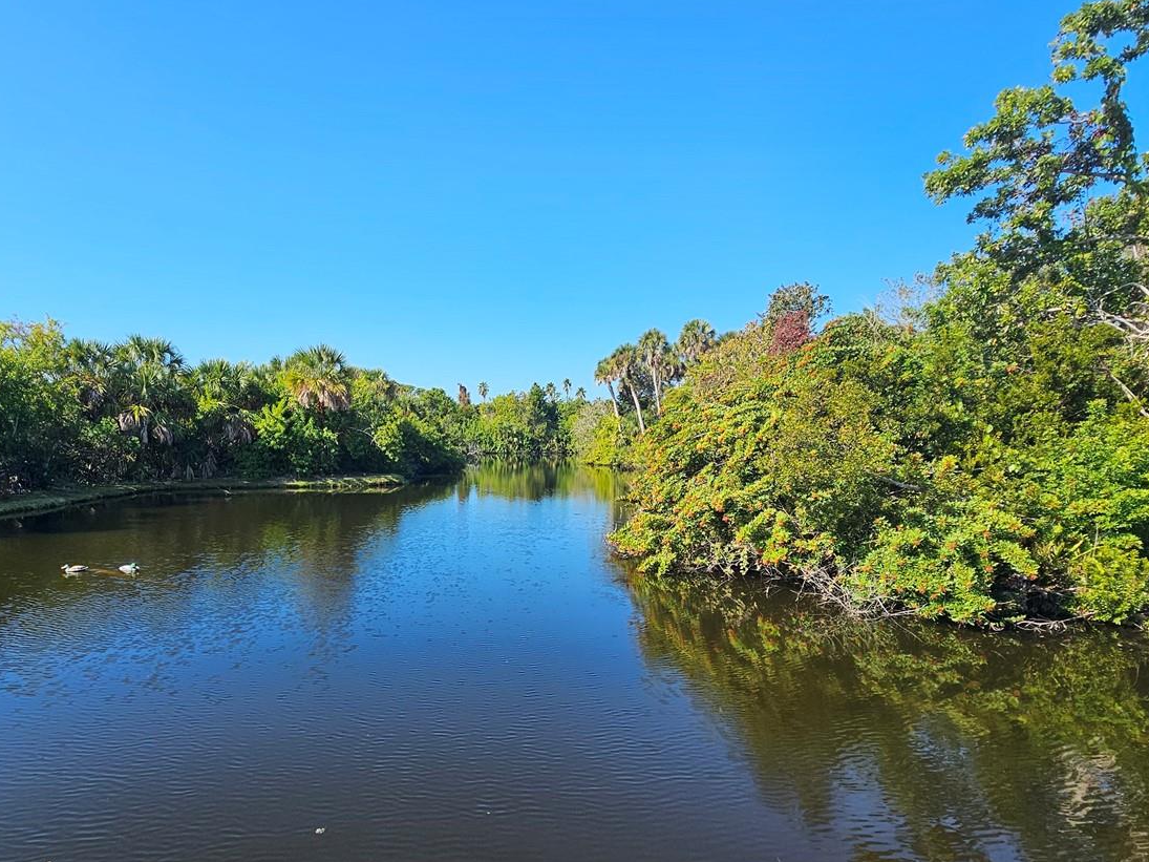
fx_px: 631
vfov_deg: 67.3
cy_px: 554
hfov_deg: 82.9
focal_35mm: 19
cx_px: 426
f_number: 2.2
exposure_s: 1/1328
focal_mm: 2.2
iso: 50
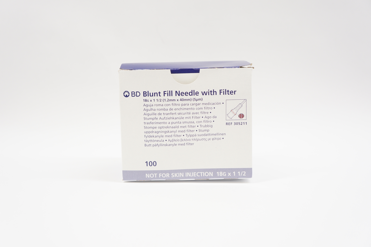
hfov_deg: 48.0
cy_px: 124
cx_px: 186
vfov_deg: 32.9
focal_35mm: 40
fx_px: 417
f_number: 5
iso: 400
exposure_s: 1/60
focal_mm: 27
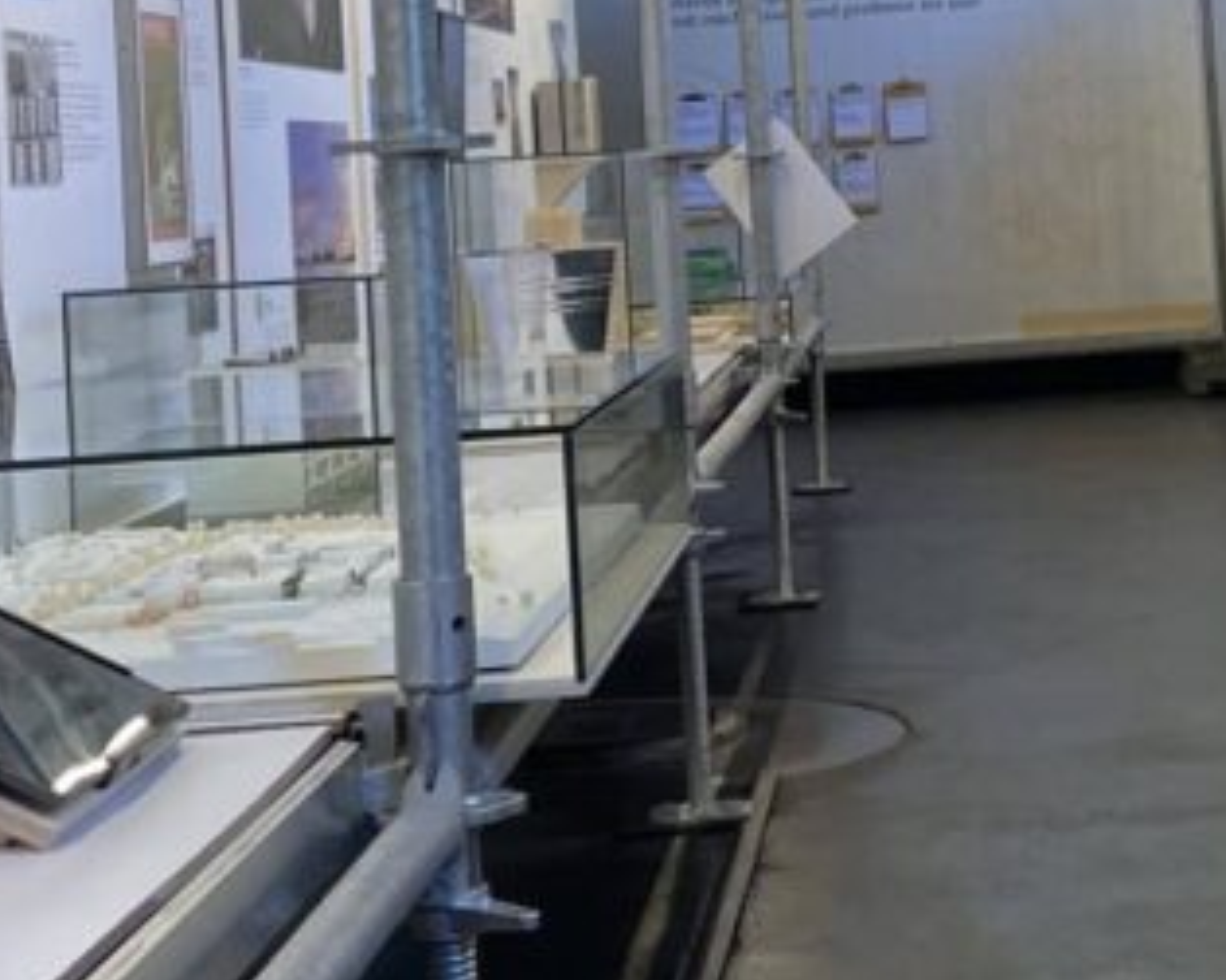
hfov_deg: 19.6
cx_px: 925
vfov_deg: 15.7
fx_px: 3519
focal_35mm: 97
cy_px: 152
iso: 100
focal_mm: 4.2
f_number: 1.6
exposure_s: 1/100
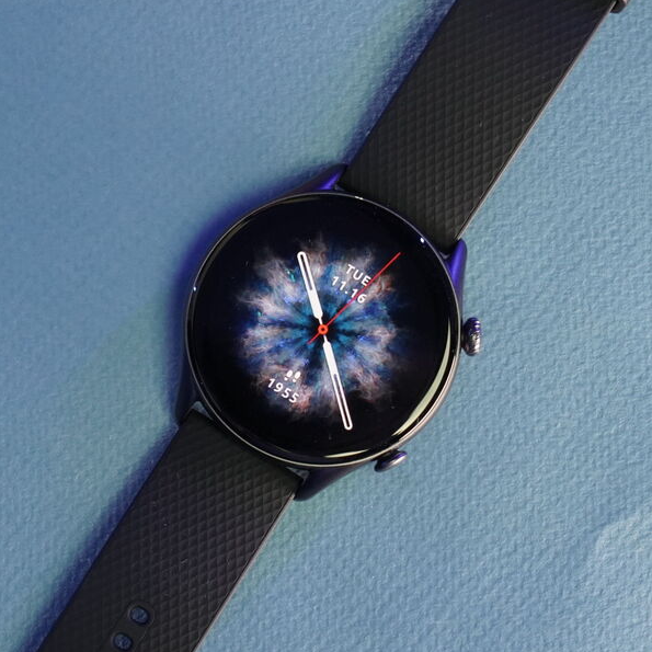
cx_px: 329
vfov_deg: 18.1
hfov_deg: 18.1
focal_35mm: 96
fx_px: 2046
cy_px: 339
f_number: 7.1
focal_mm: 70
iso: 4000
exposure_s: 1/160
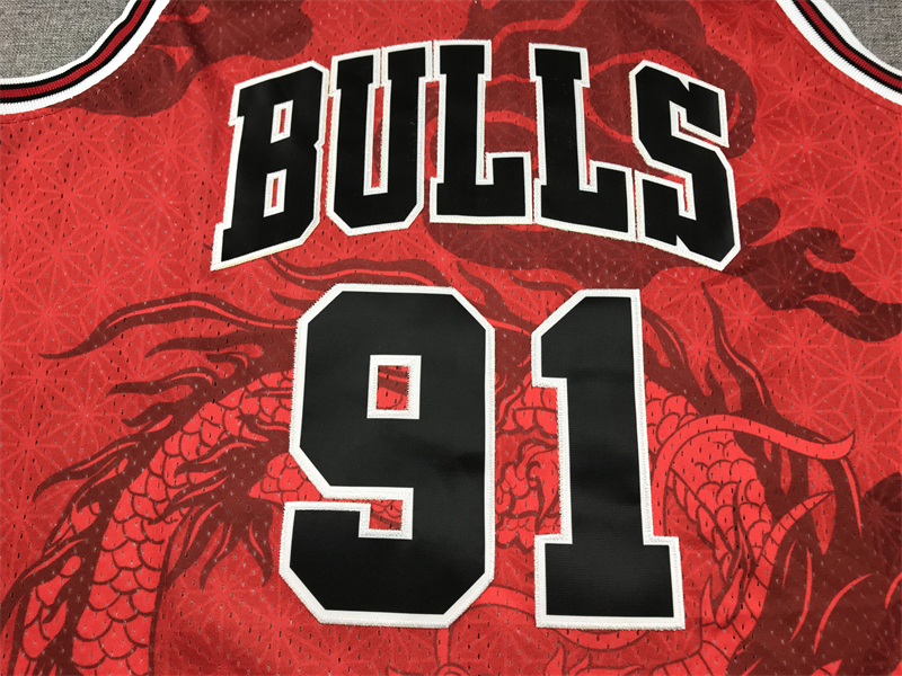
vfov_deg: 49.7
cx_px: 451
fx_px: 730
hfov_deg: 63.4
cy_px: 338
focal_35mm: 28
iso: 40
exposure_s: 1/100
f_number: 1.8
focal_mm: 3.99
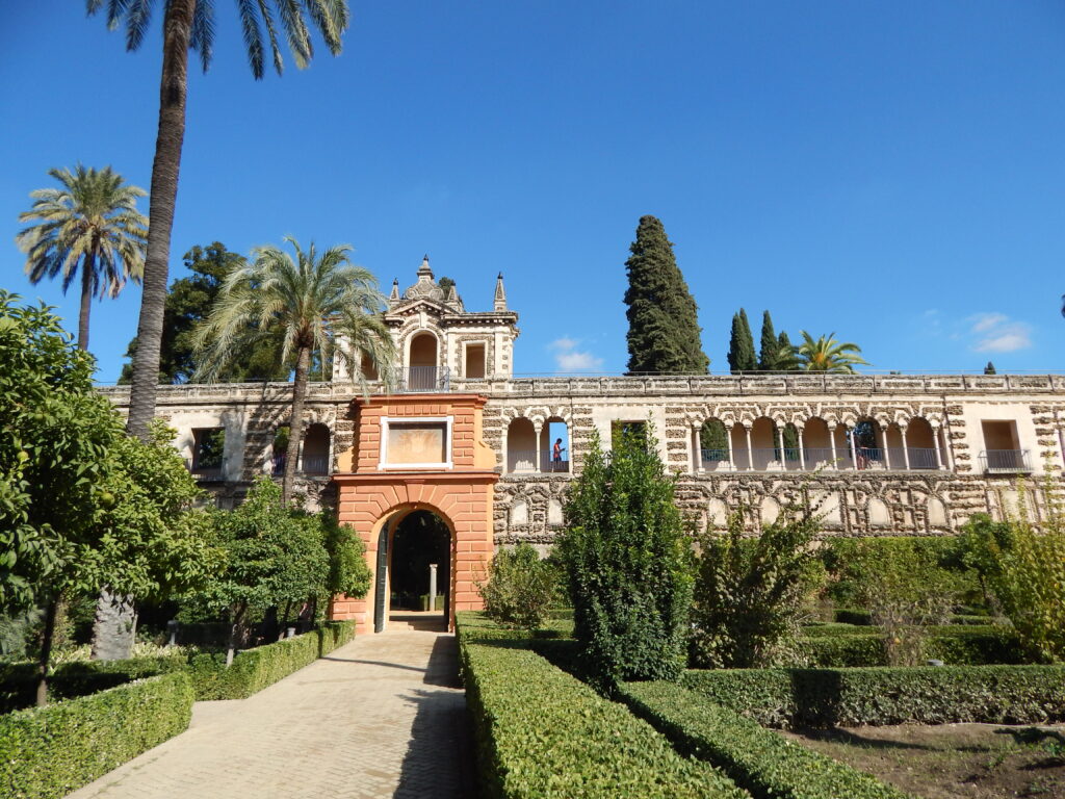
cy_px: 400
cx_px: 532
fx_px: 708
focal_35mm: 23
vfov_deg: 58.9
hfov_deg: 73.9
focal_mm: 4
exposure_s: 1/500
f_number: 6
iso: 125
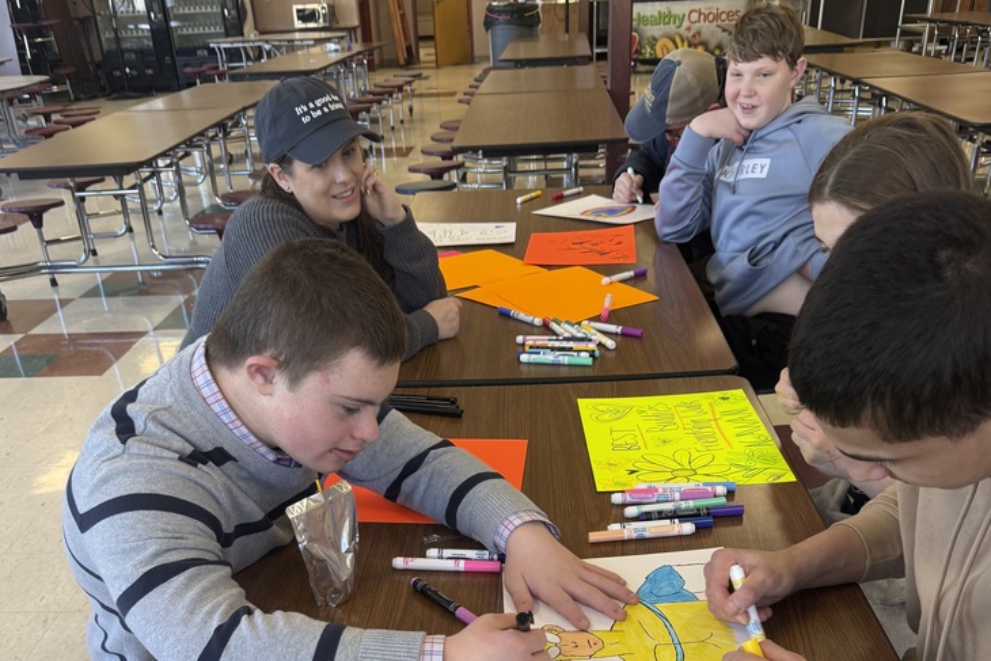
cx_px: 487
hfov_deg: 54.4
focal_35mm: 35
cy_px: 619
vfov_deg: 35.2
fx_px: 964
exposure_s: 1/60
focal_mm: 6.76
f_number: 1.78
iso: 125
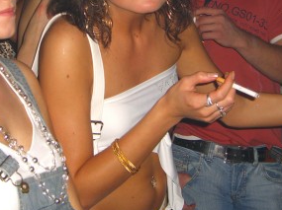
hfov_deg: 20.2
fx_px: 789
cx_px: 100
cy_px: 17
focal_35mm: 97
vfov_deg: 15.0
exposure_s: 1/60
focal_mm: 9.5
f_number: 3.1
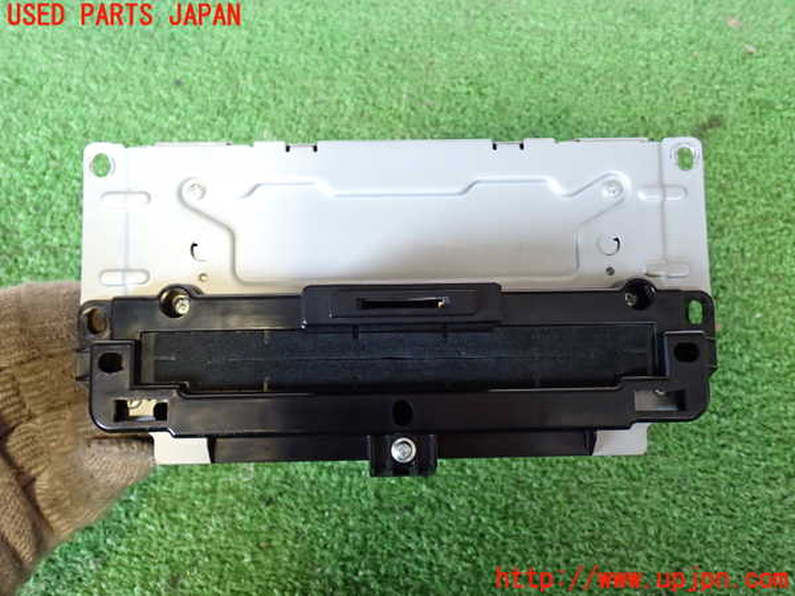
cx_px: 398
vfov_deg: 37.7
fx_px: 873
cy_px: 298
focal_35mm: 38
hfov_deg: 49.0
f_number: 2.7
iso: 500
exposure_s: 1/40
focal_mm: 6.83
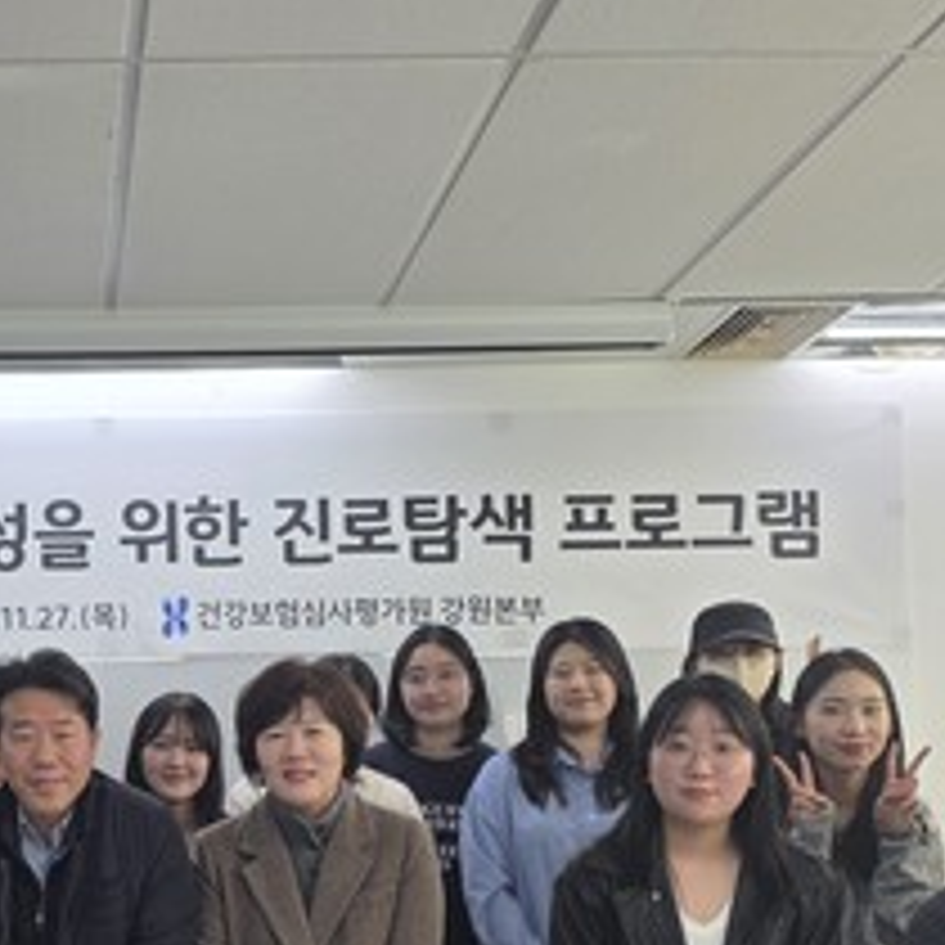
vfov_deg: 27.4
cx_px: 63
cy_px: 808
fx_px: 1884
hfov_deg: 27.0
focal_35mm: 61
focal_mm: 6.25
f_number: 1.7
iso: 50
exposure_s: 1/120
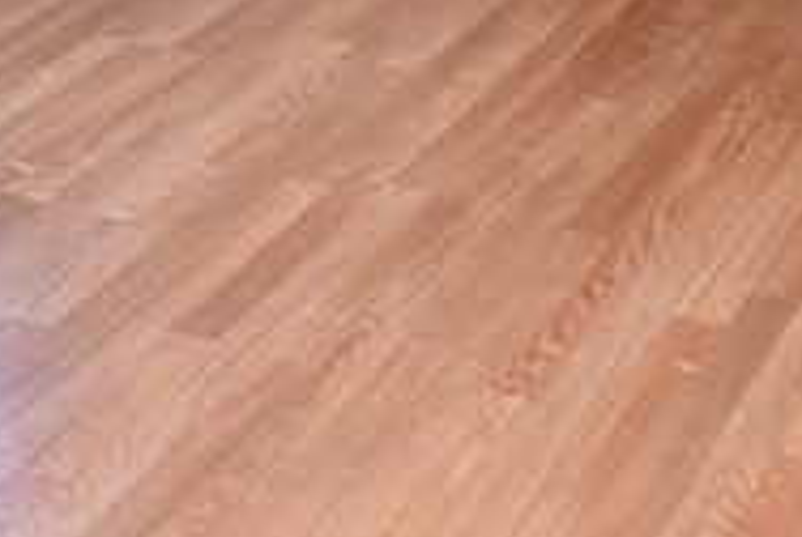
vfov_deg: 12.7
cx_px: 375
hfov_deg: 20.0
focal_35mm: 102
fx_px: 2276
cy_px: -292
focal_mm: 20
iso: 800
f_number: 5
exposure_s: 1/100
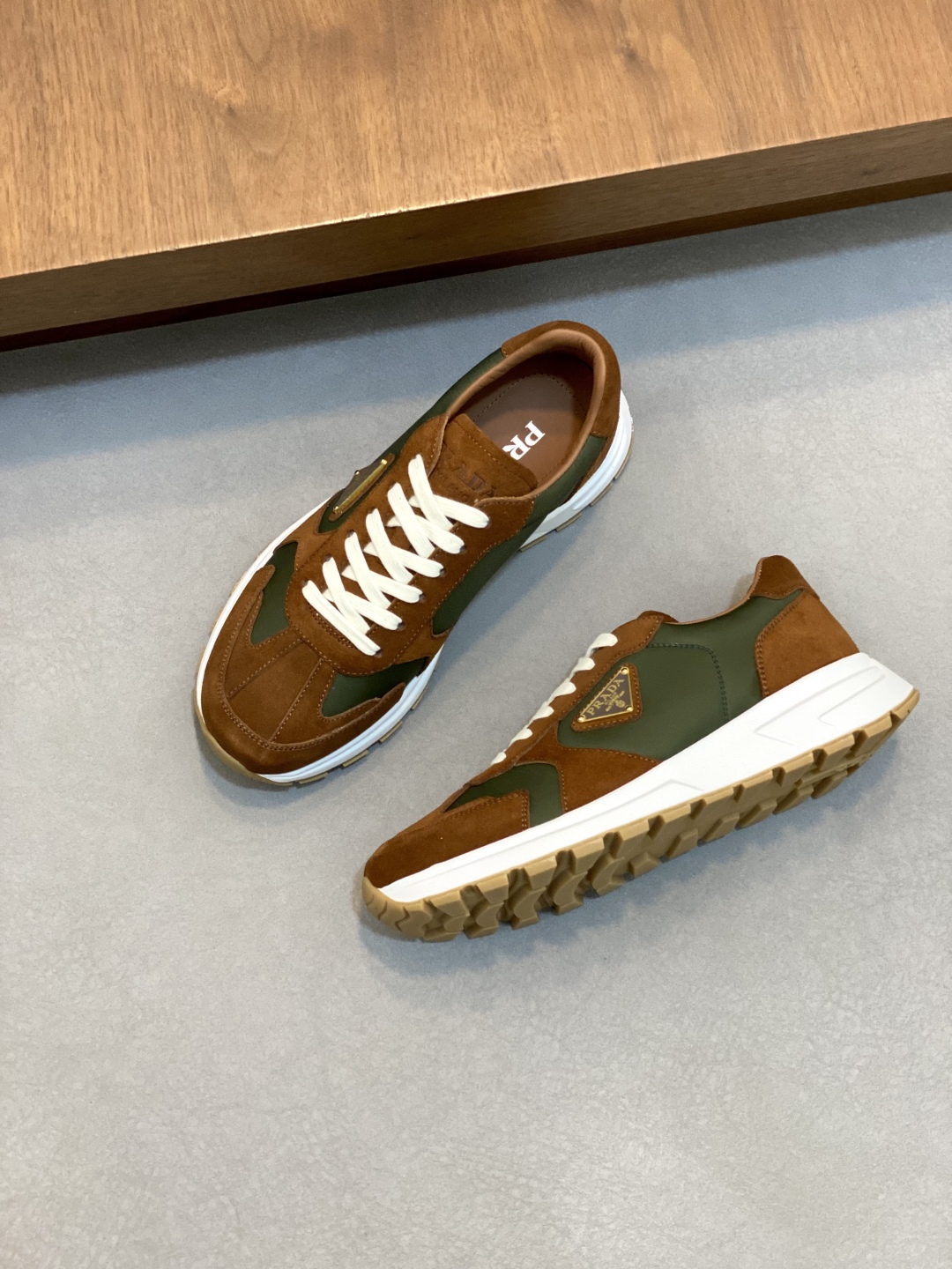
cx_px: 476
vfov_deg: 36.8
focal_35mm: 52
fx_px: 1907
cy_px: 634
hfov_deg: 28.0
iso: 160
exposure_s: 1/100
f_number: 2
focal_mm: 6
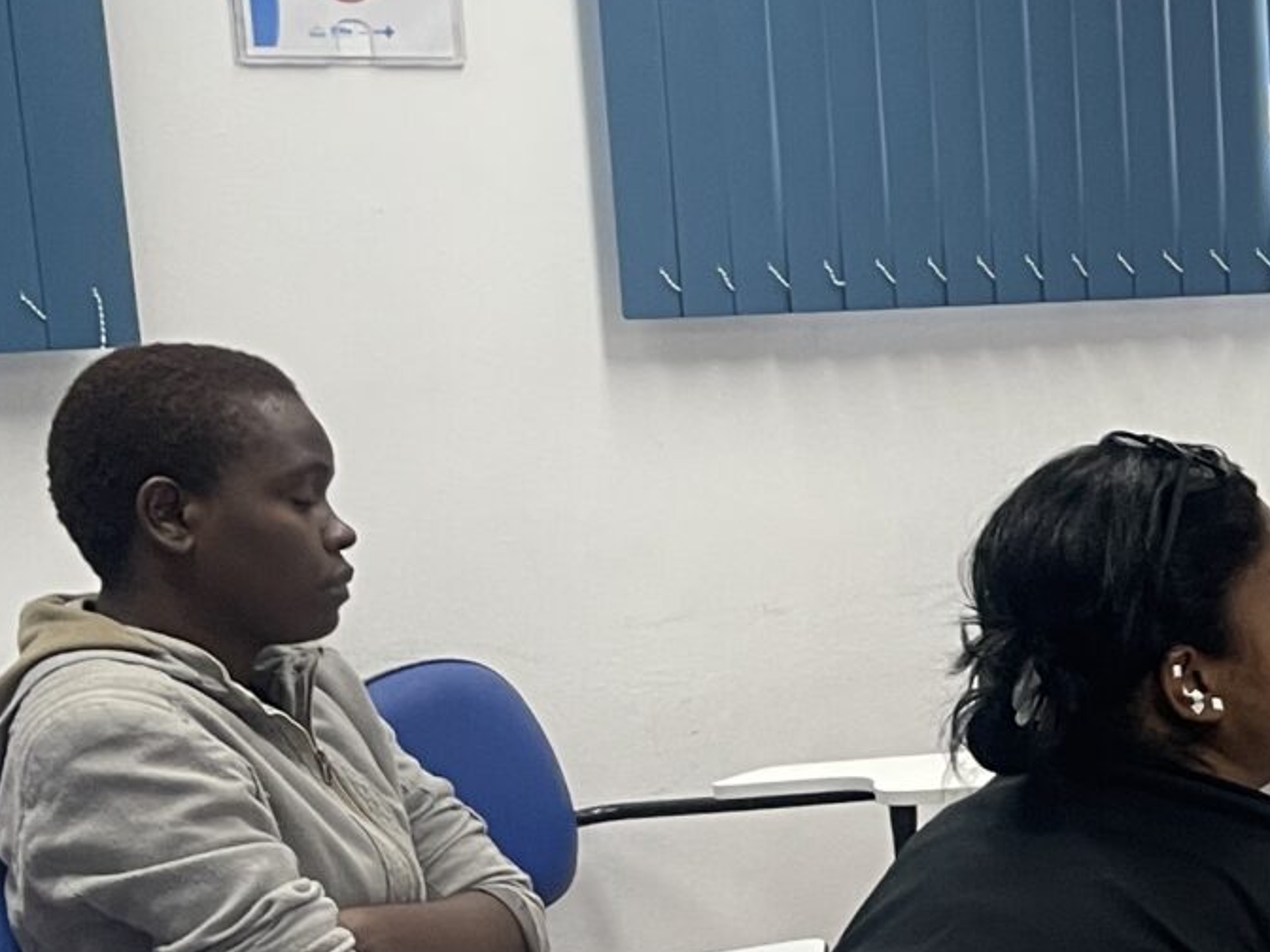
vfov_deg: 14.7
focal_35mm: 99
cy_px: 912
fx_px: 3632
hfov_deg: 17.3
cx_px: 2064
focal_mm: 4.2
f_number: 1.6
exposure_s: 1/60
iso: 100
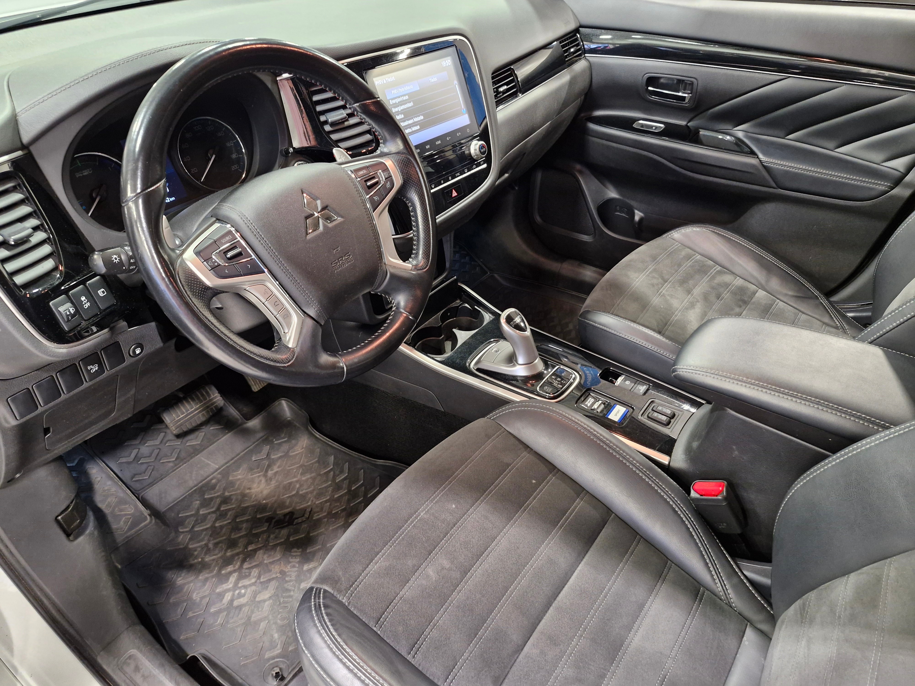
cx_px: 458
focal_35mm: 23
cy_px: 343
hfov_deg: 73.9
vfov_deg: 58.9
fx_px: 608
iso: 640
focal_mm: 5.54
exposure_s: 1/33
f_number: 1.8
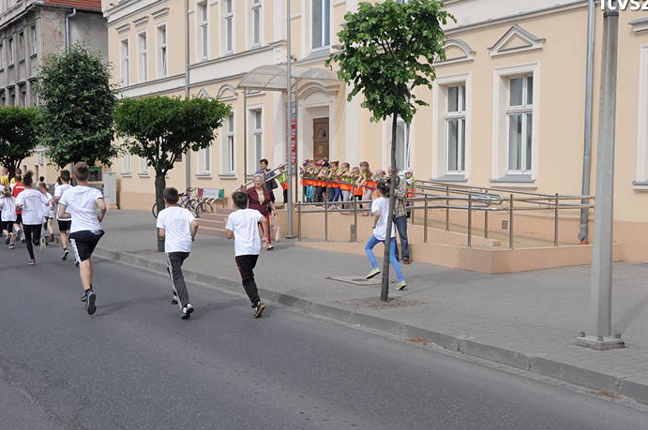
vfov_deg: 28.0
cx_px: 355
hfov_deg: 41.1
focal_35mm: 48
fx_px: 863
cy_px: 234
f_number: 13
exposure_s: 1/640
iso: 800
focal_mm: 26
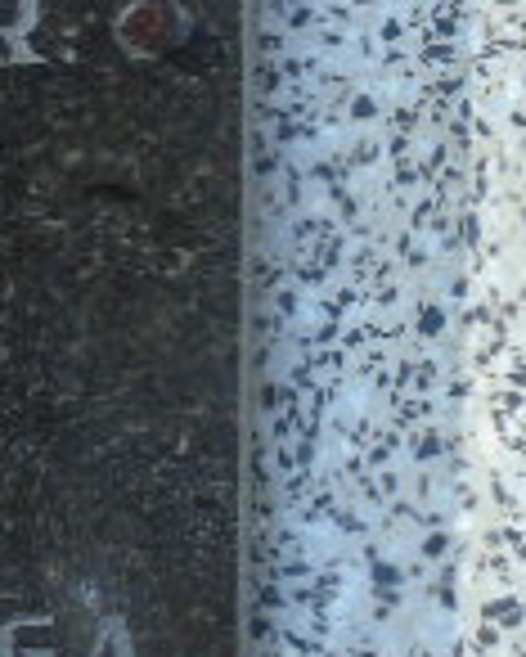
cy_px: 72
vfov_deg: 3.6
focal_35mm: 531
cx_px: -661
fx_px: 10322
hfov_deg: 2.9
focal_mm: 22
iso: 80
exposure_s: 1/80
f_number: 4.6
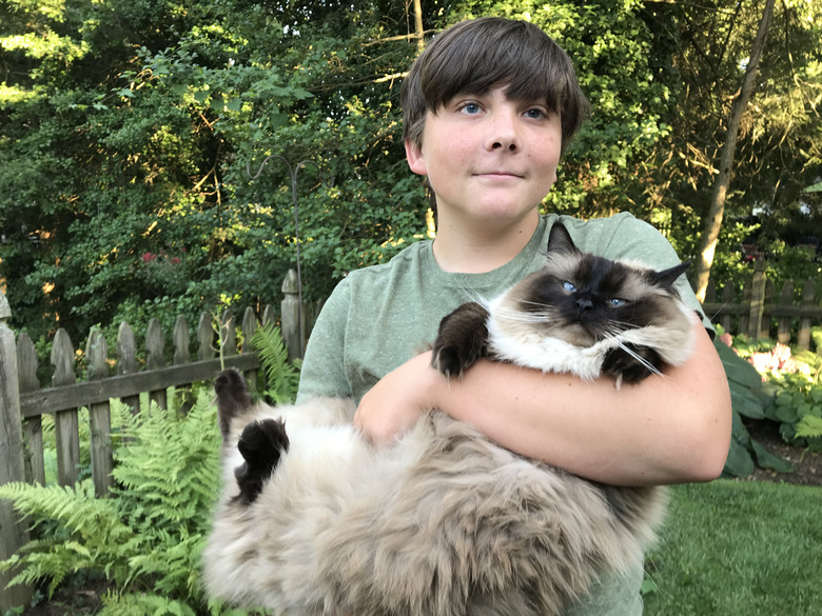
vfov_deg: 49.7
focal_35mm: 28
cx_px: 411
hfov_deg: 63.4
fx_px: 665
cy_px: 308
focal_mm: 3.99
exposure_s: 1/60
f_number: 1.8
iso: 25
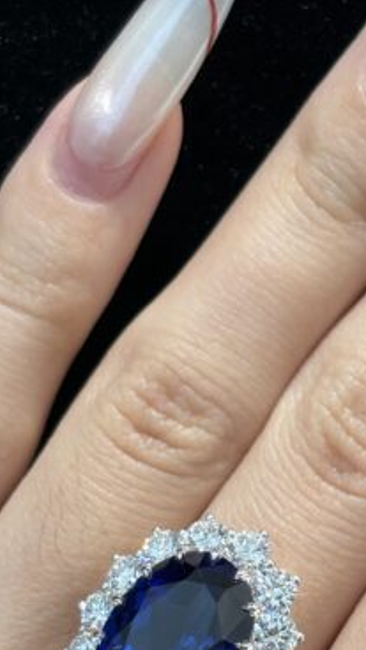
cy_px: 503
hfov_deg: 9.8
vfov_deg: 17.3
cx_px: 244
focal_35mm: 123
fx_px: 2122
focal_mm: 5.96
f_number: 1.6
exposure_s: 1/100
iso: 32
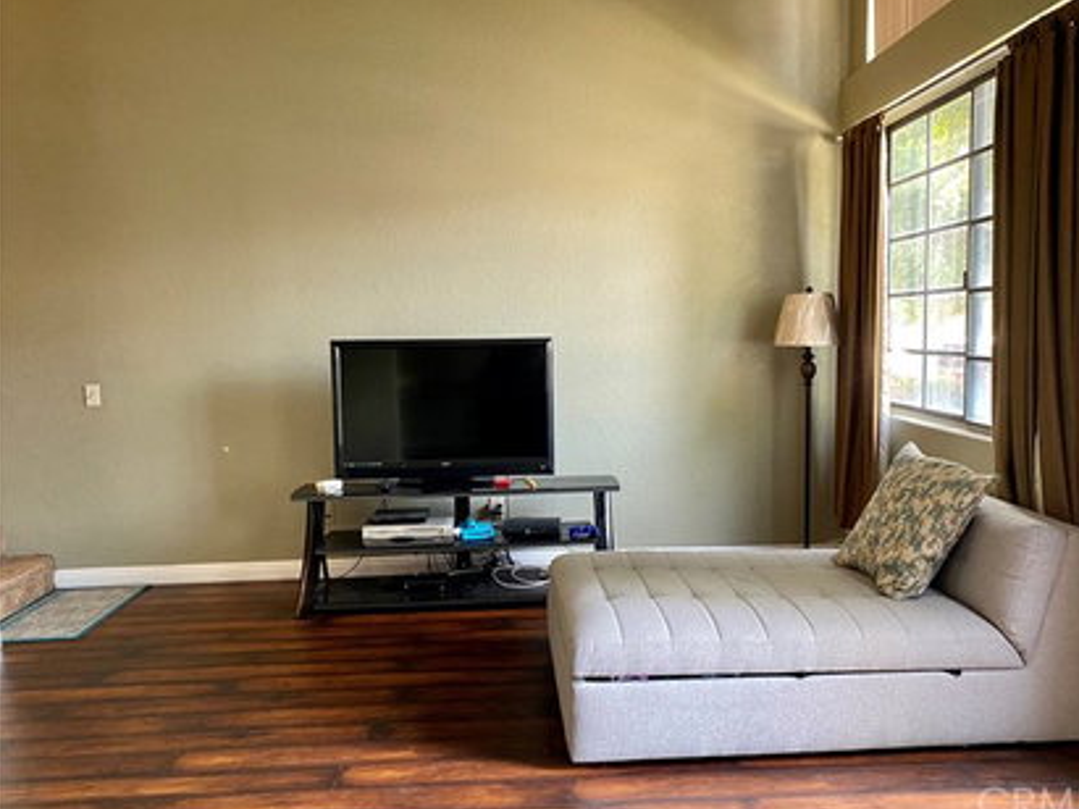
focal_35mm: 27
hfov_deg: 65.3
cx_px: 558
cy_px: 399
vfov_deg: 51.3
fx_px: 841
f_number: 1.8
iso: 250
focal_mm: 4.25
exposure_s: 1/60
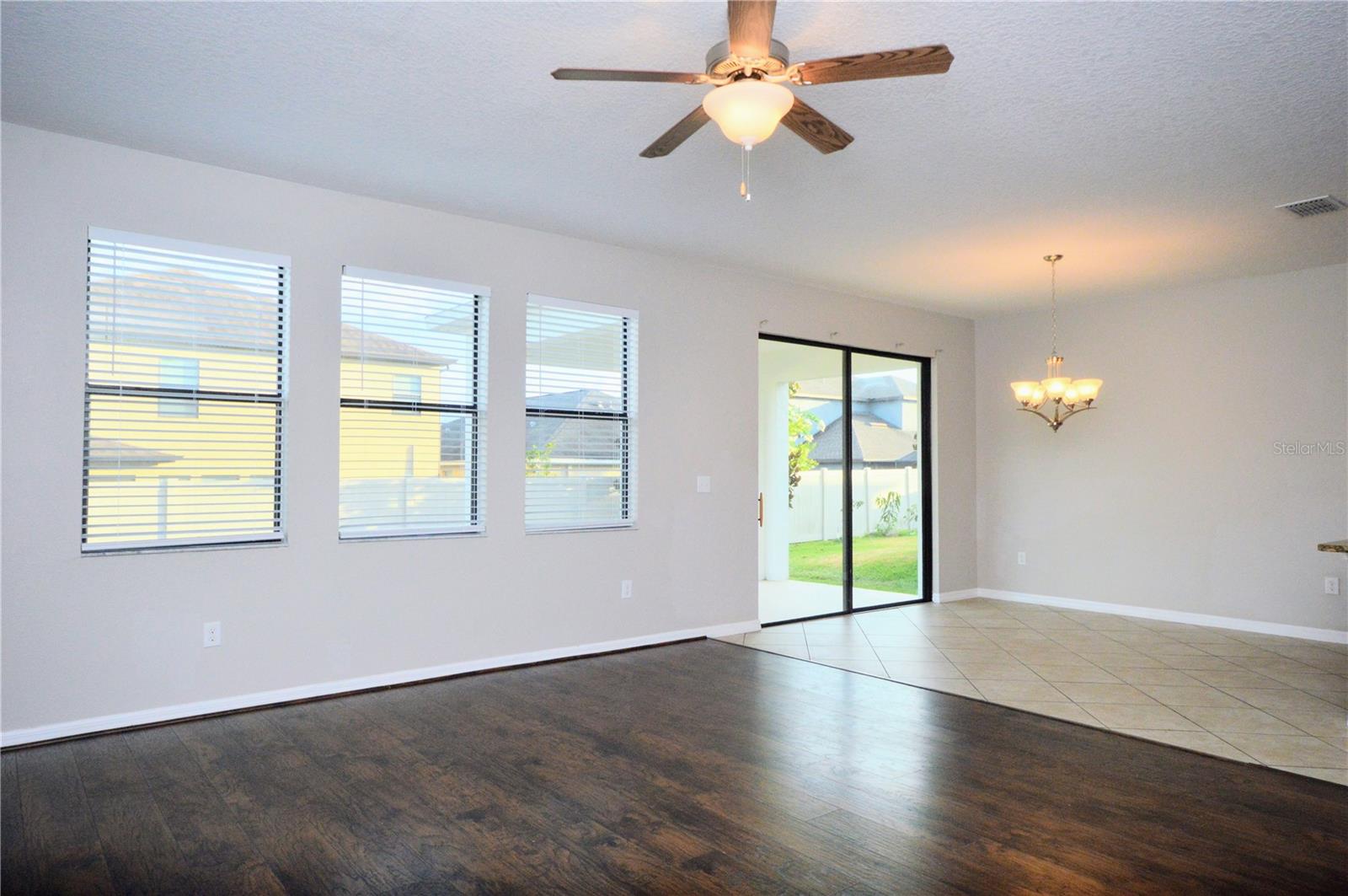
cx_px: 674
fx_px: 842
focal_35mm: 22
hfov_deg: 77.4
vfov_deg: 56.0
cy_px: 448
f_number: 9
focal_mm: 15
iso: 800
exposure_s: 1/250
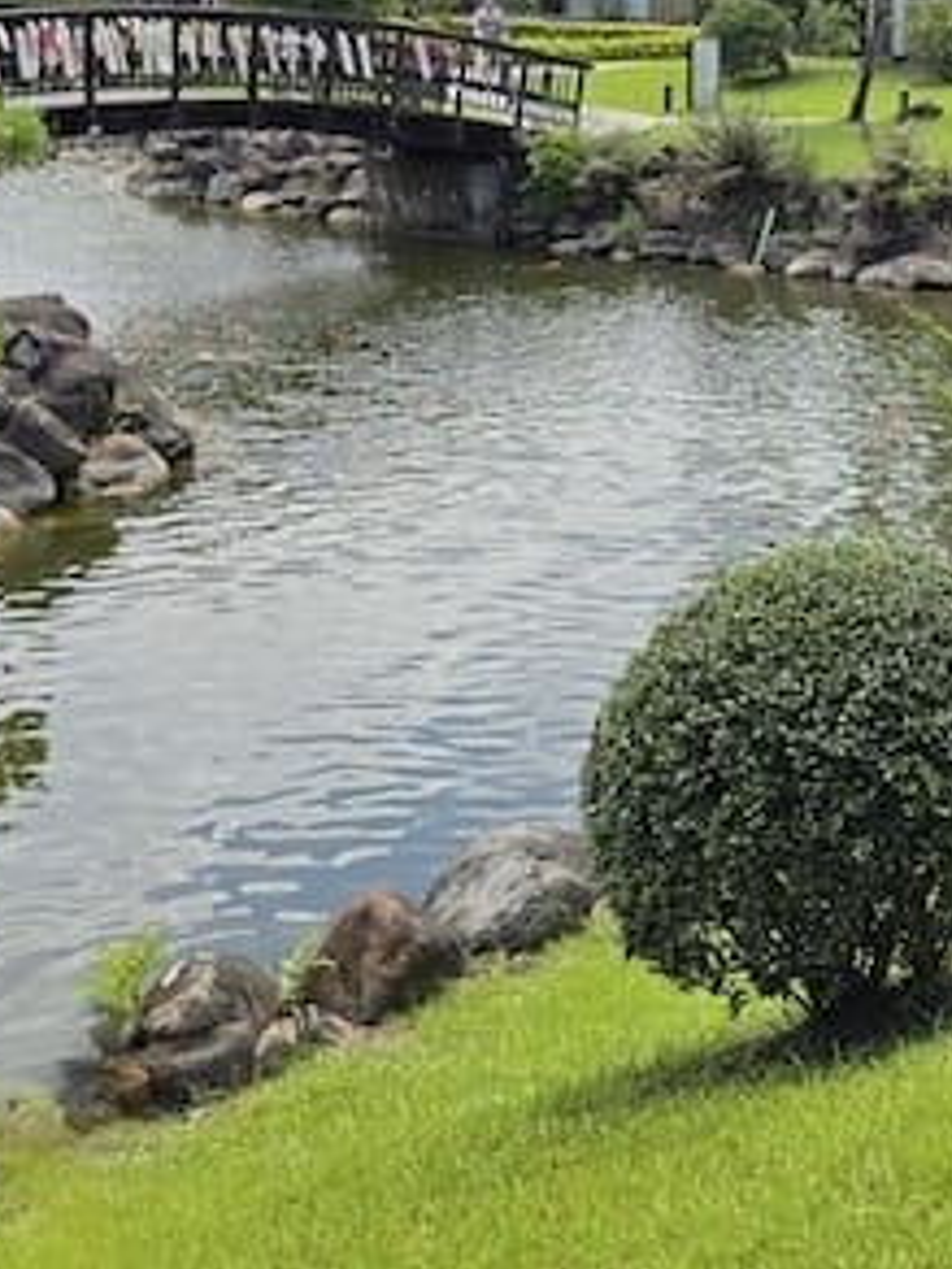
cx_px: 1169
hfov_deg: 21.5
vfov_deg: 29.9
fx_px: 2310
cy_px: 230
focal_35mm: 63
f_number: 1.7
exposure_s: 1/714
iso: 12
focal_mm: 6.3
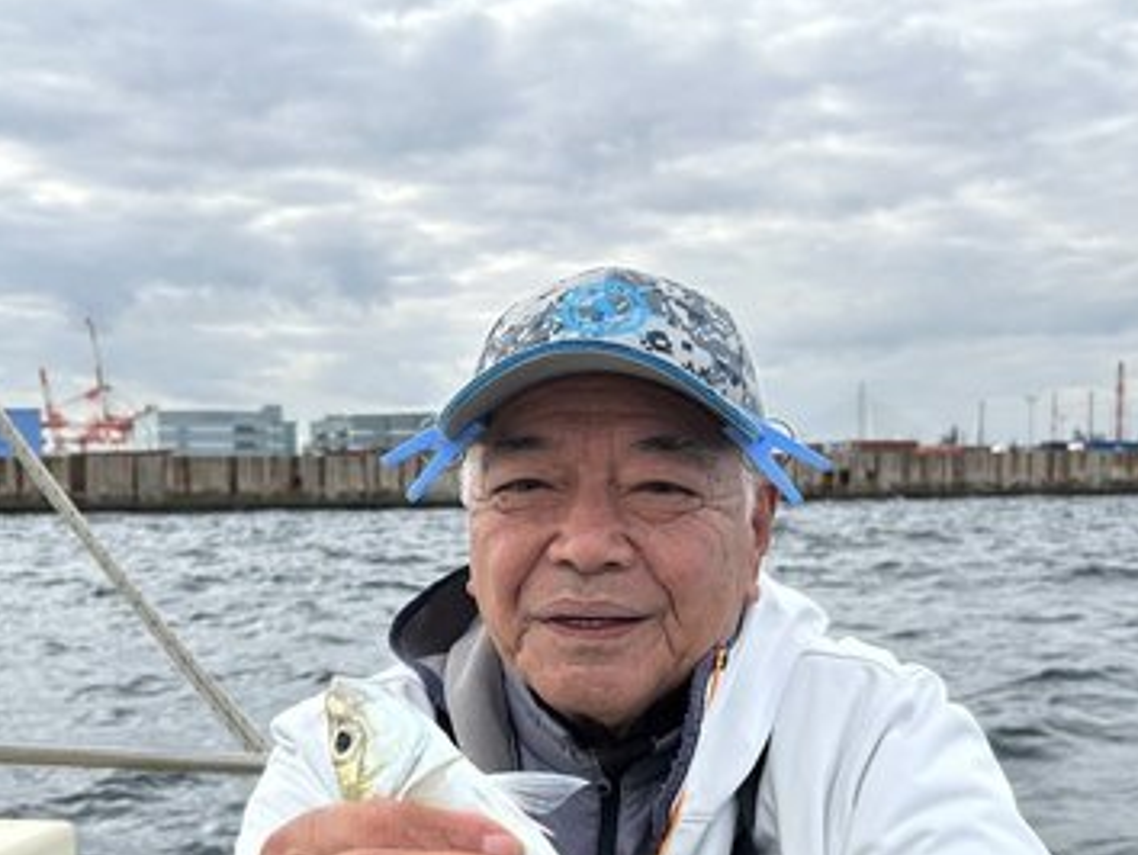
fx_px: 1546
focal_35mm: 47
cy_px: 636
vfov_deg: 30.4
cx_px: 553
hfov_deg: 40.4
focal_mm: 5.7
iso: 50
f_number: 1.5
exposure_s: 1/2252
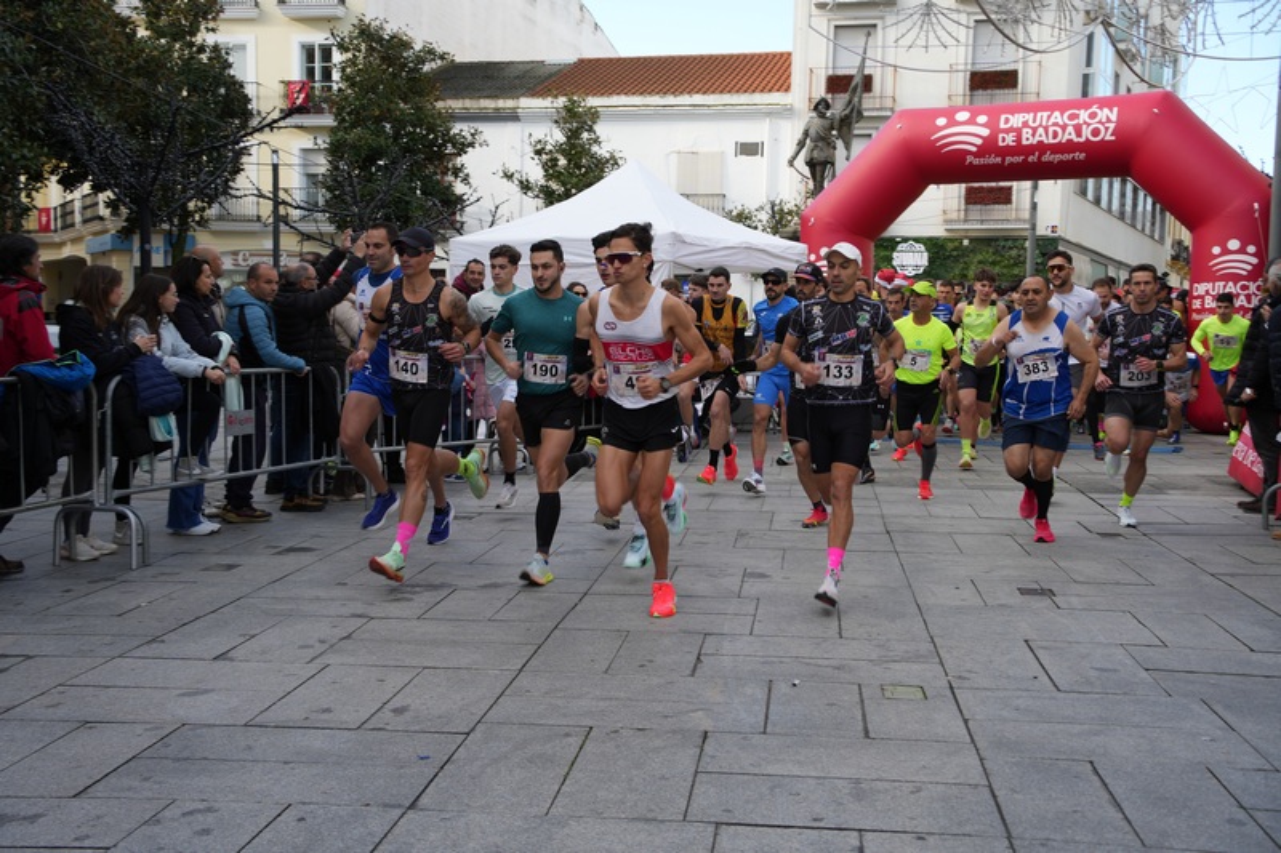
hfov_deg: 47.4
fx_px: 1459
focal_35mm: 41
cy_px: 426
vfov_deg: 32.6
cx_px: 640
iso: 100
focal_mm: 41
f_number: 4.5
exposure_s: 1/200
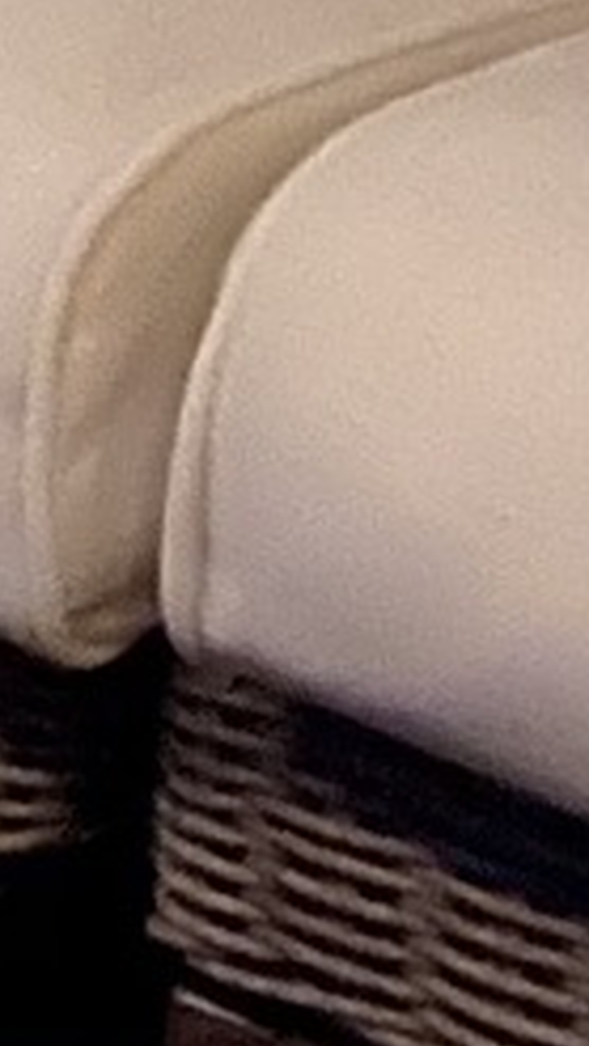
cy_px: -1241
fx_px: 6356
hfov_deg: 4.1
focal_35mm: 229
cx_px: -3102
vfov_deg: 8.7
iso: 800
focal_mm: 4.25
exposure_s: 1/8
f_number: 1.8
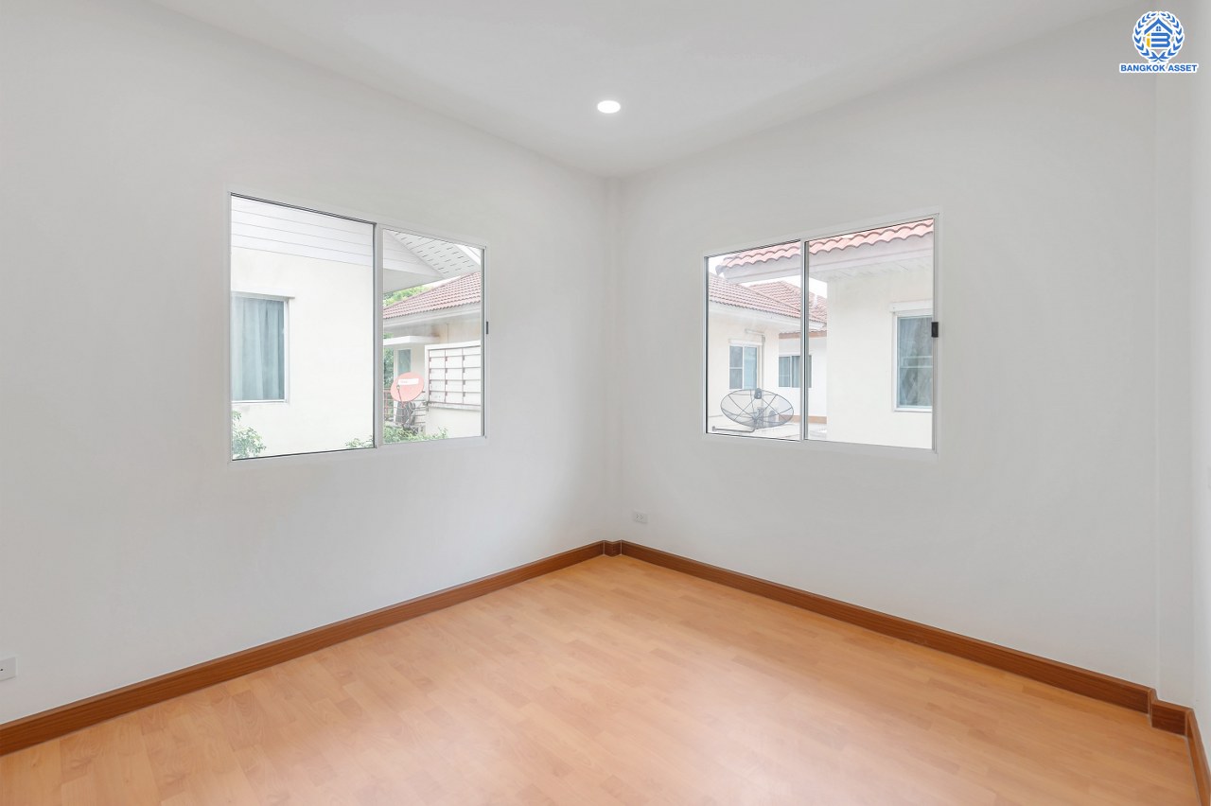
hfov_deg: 100.4
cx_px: 606
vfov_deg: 77.3
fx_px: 504
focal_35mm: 15
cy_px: 403
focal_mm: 15
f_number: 5.6
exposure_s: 1/200
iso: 100
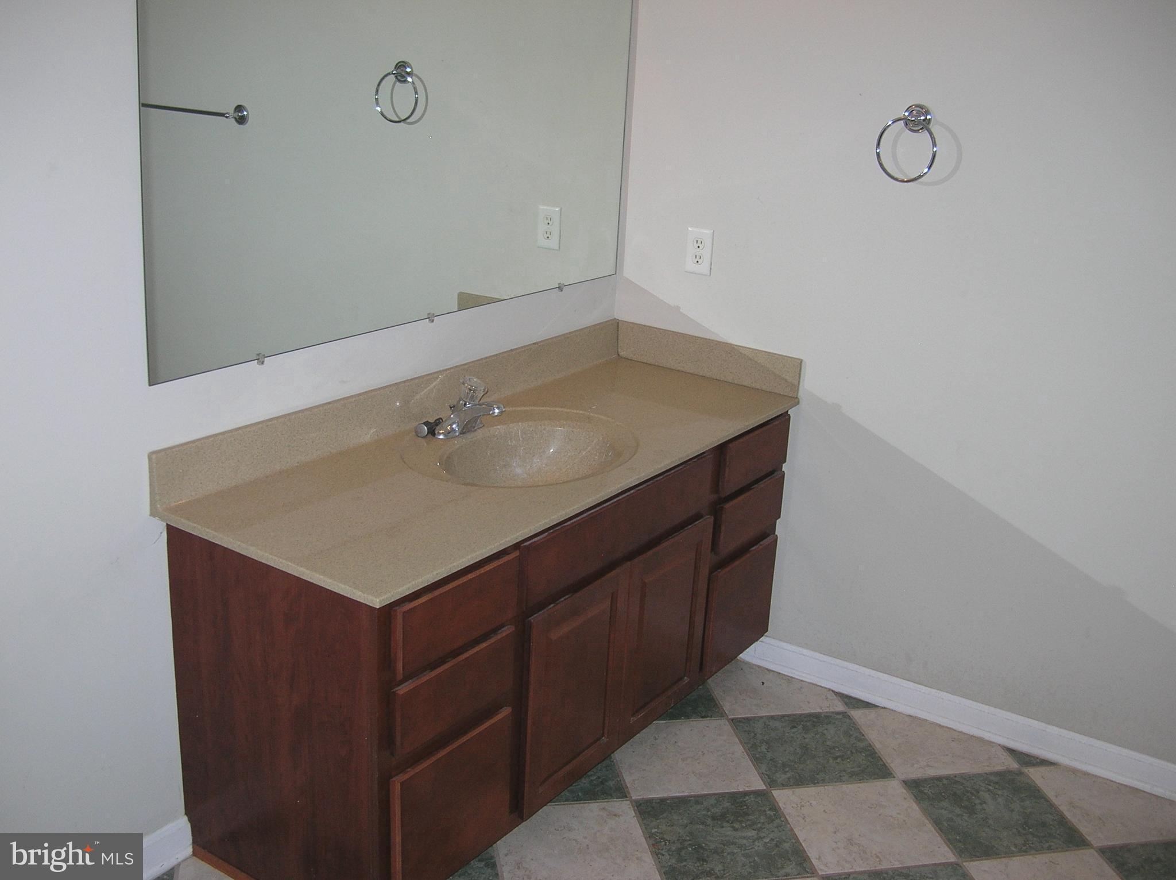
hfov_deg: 51.4
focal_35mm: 36
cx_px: 588
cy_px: 440
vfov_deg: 39.6
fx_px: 1222
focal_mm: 6
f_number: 2.7
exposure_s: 1/60.1
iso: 50
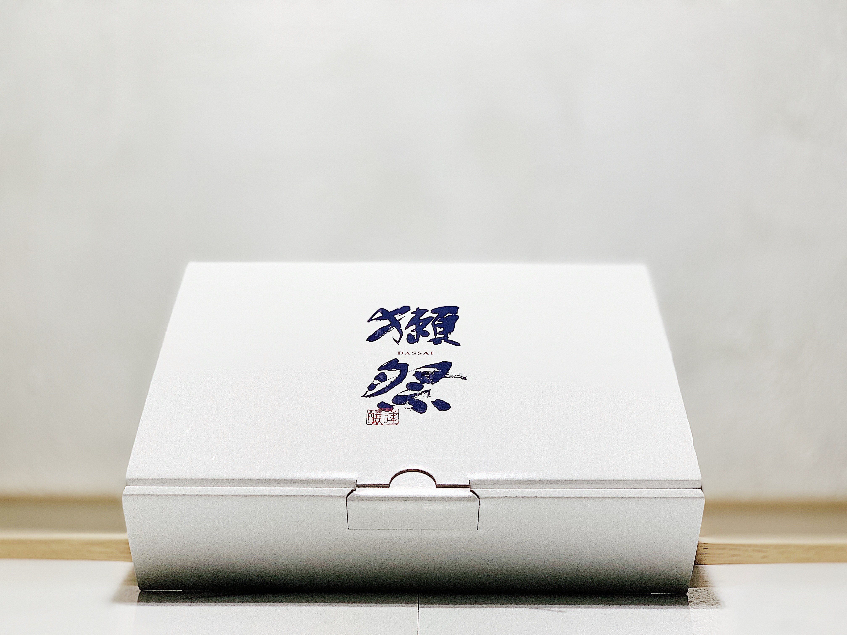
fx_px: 1272
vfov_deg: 28.0
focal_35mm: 52
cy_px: 318
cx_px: 424
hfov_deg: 36.8
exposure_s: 1/100
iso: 80
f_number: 2.4
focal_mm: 6
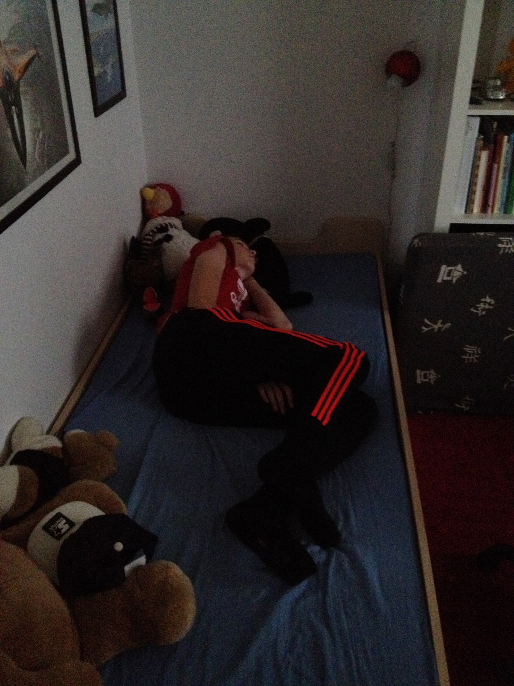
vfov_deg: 52.6
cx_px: 257
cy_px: 343
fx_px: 693
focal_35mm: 35
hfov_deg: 40.7
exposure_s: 1/15
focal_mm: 4.28
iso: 800
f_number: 2.4
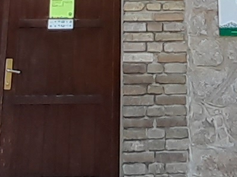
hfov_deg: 23.3
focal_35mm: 84
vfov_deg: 15.4
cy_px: -127
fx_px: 575
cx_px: 143
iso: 40
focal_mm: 1.13
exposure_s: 1/179
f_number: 2.2
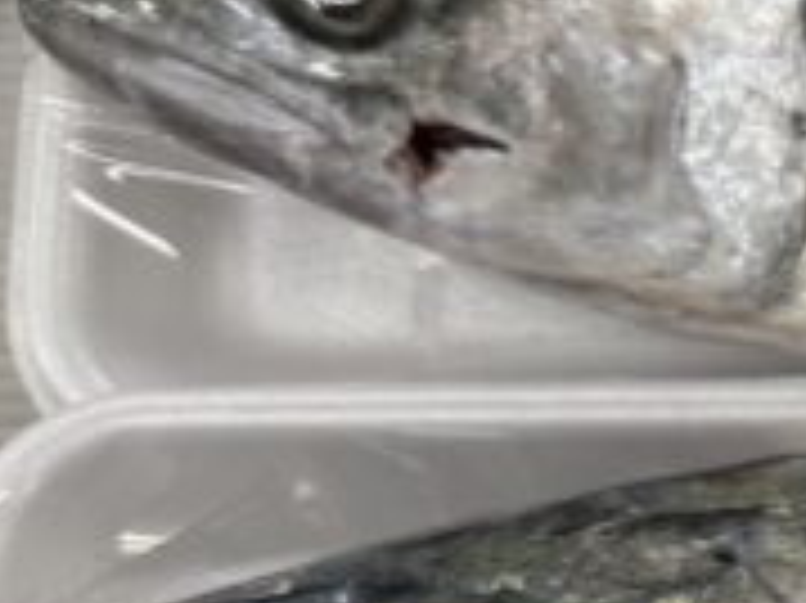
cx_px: 1932
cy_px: 562
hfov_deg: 12.2
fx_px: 3002
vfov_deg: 11.4
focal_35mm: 129
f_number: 1.78
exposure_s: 1/120
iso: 100
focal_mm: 6.76
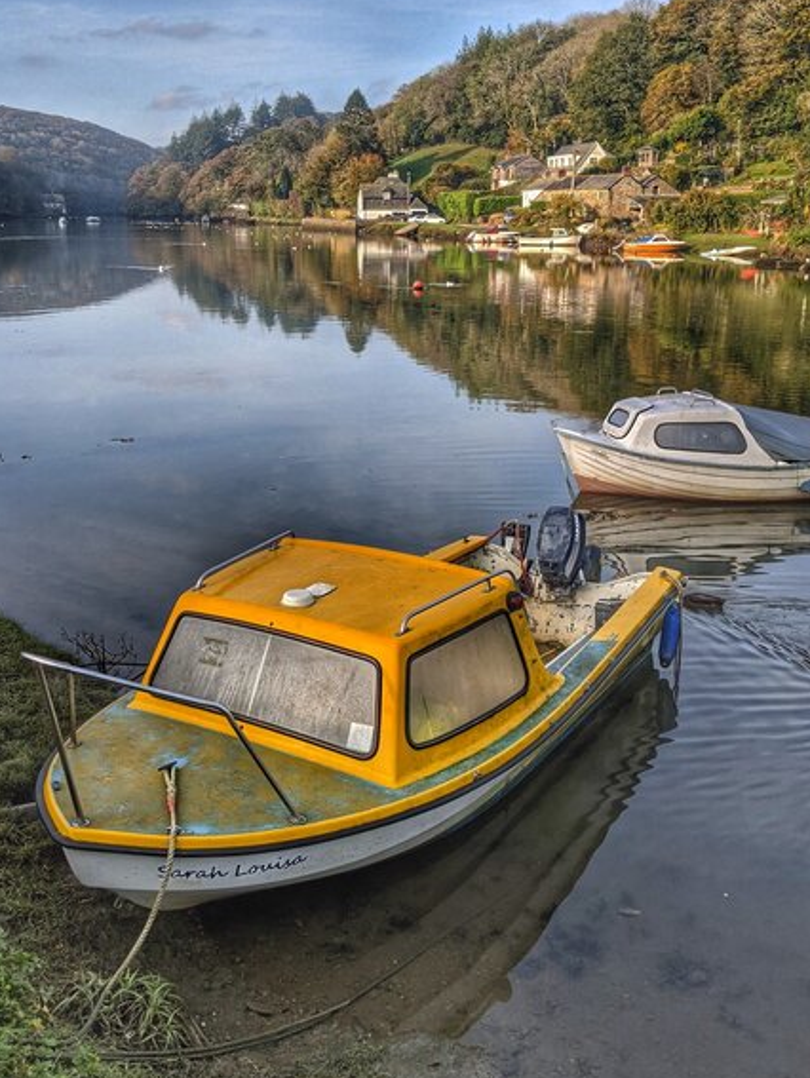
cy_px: 445
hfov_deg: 41.8
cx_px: 378
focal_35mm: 34
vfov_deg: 53.6
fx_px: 1060
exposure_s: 1/1174
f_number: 1.8
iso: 68
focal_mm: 4.44
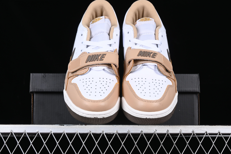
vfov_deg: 18.2
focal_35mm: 75
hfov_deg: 27.0
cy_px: 77
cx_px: 116
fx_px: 481
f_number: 8
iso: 160
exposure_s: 1/80
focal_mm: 50
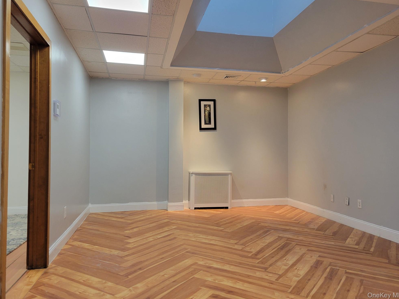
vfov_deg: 51.3
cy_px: 145
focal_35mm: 27
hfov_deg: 65.3
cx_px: 202
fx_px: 311
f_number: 1.8
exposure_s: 1/120
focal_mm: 5.4
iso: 200
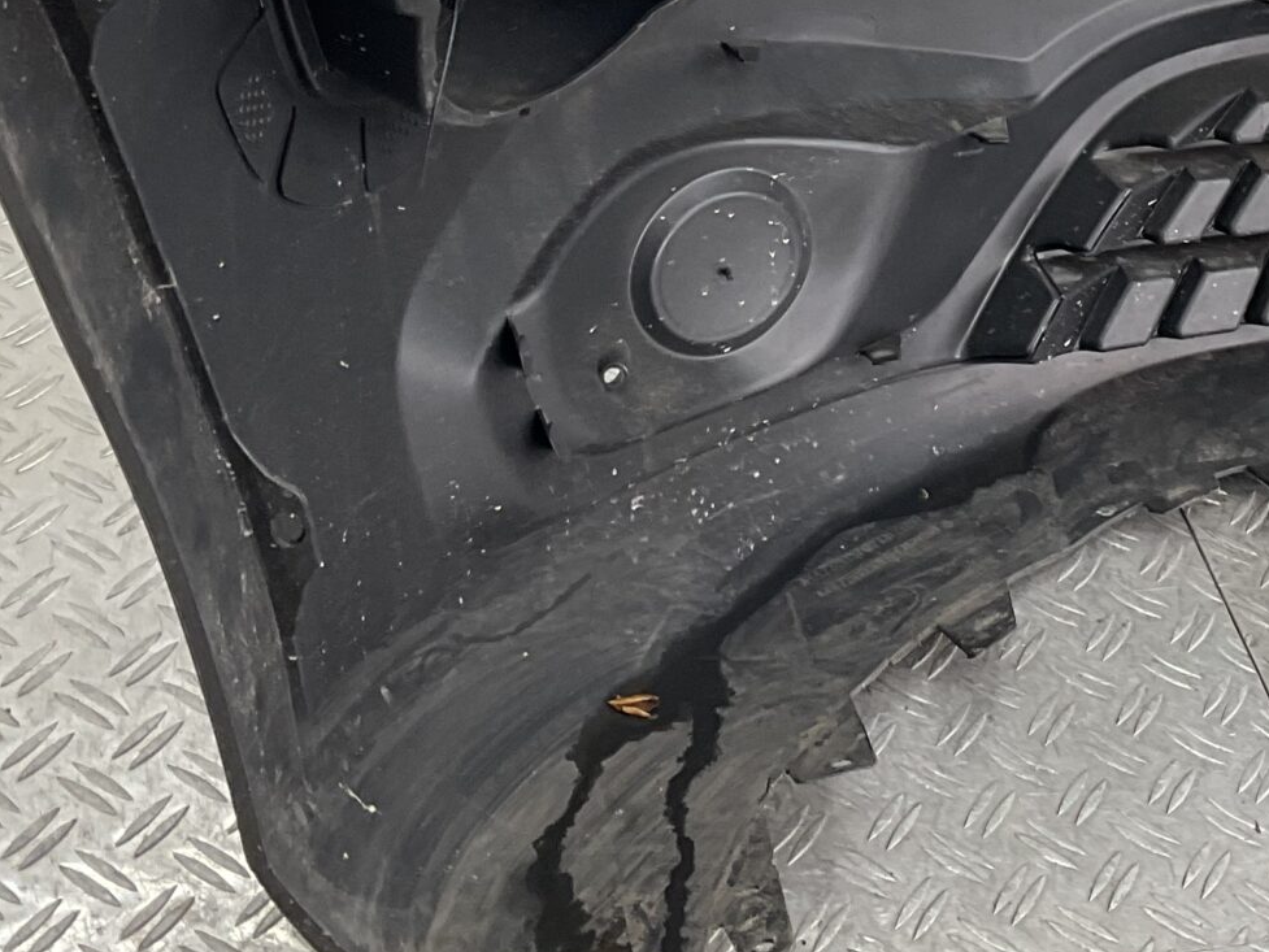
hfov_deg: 25.2
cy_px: -13
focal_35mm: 76
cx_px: 1037
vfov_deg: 18.8
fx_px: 2786
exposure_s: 1/120
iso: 40
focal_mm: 3
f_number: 1.8
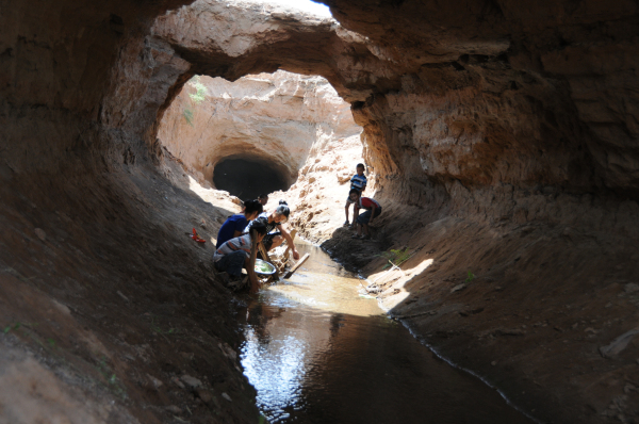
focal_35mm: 51
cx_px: 320
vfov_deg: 26.4
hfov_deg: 38.9
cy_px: 212
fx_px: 904
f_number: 4.5
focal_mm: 34
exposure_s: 1/400
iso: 400
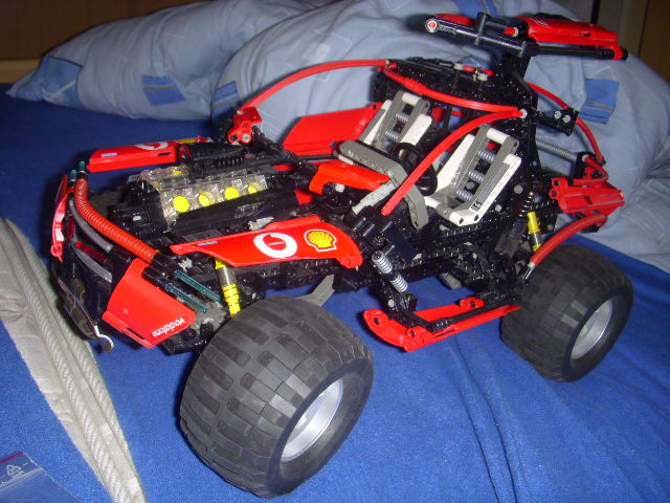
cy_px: 252
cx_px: 335
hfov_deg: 49.0
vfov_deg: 37.7
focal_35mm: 38
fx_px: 735
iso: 100
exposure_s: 1/30
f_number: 3.3
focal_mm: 6.3
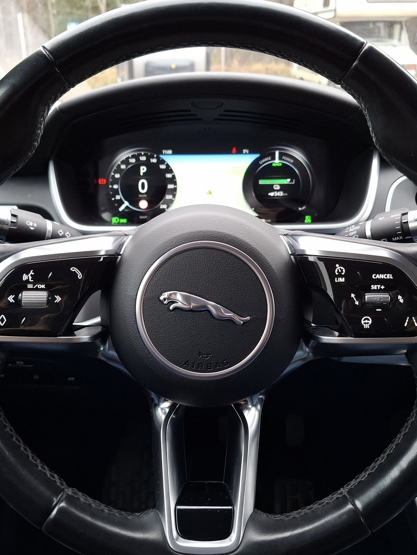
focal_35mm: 31
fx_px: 498
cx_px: 196
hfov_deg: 45.4
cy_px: 275
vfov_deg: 58.4
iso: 250
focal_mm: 5.54
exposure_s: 1/50
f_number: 1.8
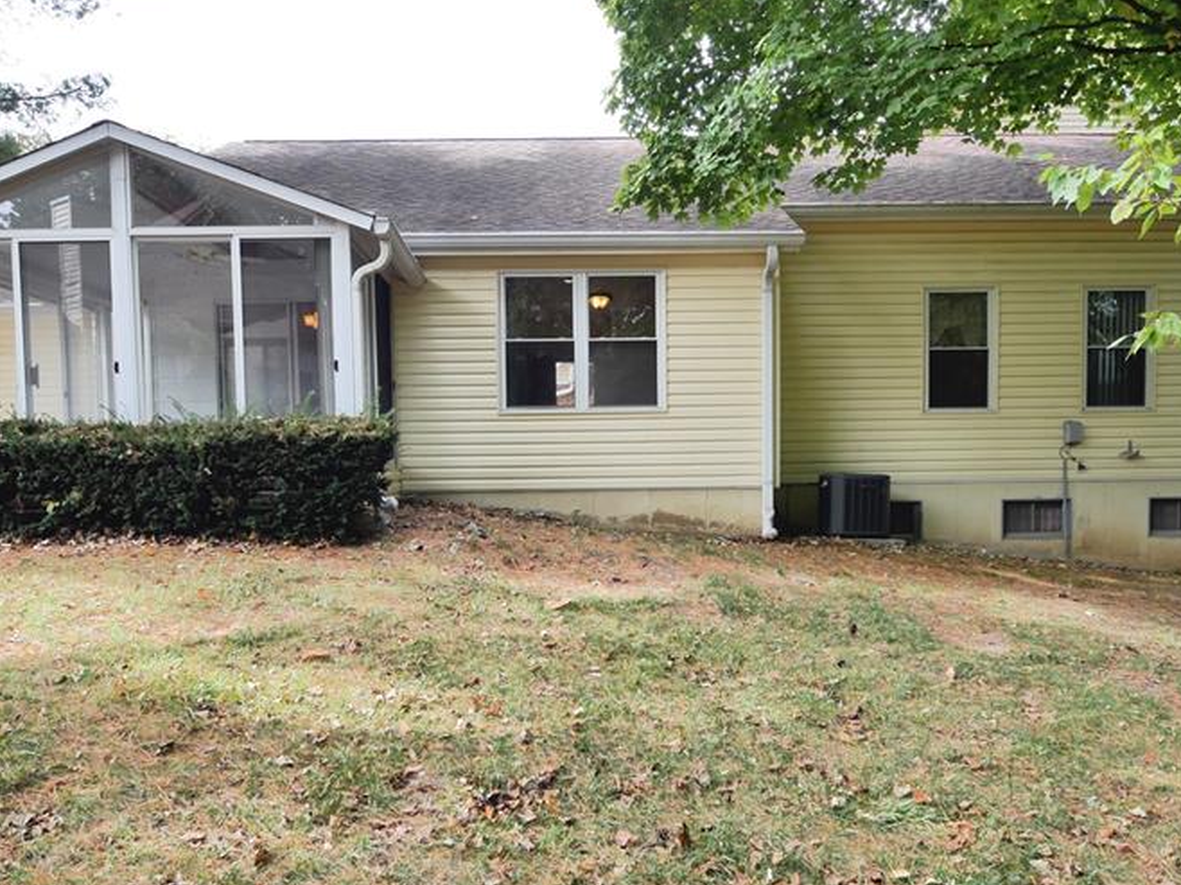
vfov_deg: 49.4
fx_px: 955
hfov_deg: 63.4
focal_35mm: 28
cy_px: 528
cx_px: 570
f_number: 5.6
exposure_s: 1/250
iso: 800
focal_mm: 9
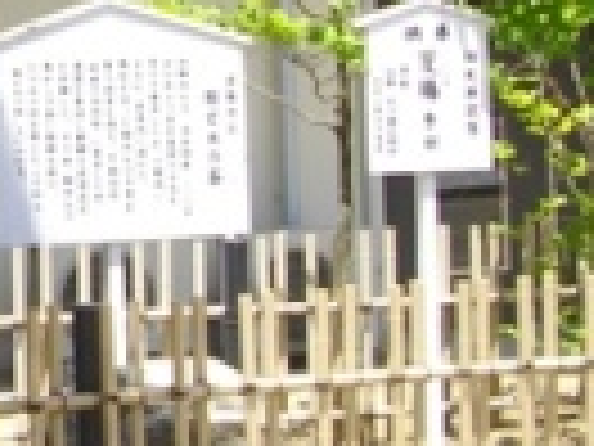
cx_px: -212
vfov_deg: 11.8
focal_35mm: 121
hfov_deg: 15.4
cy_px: -205
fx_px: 2076
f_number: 2.9
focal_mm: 5.7
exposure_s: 1/500
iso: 100
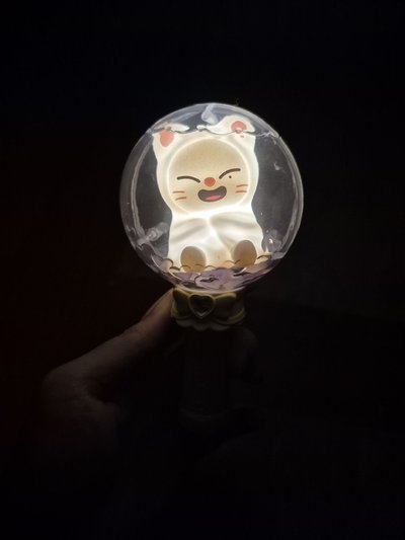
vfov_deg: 73.9
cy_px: 270
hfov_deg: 58.9
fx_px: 359
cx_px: 202
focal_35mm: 23
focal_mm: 5.4
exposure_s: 1/60
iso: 1000
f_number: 1.8
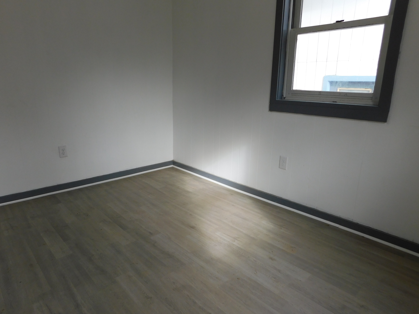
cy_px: 157
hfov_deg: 73.9
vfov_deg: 58.9
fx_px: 278
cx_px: 210
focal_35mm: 23
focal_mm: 4
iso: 125
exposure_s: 1/200
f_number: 3
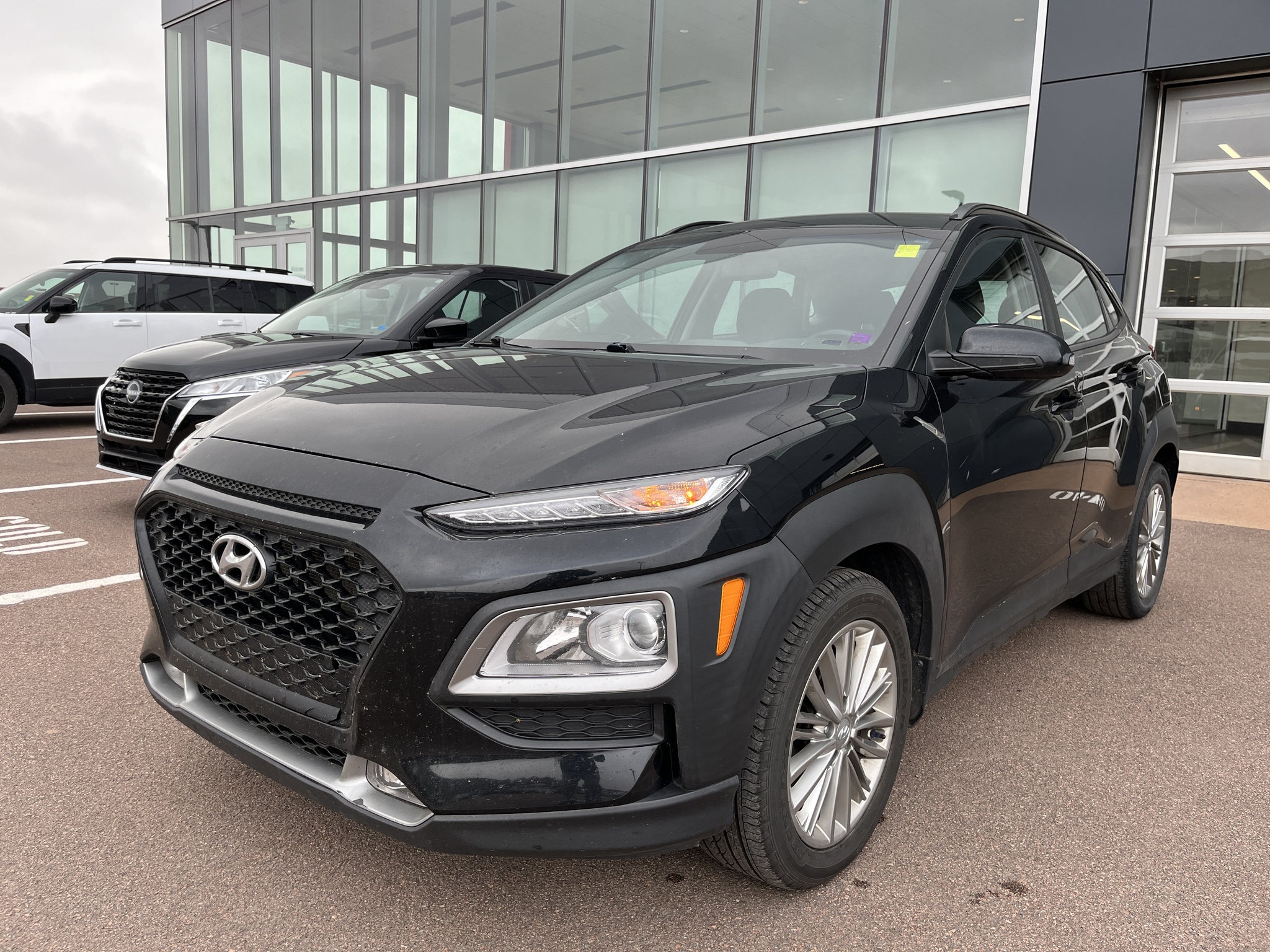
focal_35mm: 26
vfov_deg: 53.1
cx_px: 635
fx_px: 954
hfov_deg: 67.3
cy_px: 476
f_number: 1.6
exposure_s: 1/428
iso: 50
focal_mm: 5.1
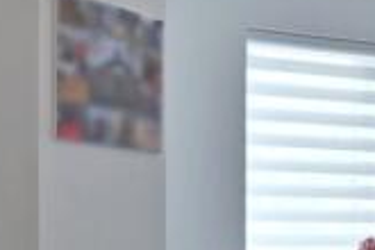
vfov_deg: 15.3
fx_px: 906
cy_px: 267
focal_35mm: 87
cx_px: 511
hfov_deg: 20.9
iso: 2500
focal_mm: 14
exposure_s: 1/50
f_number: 16
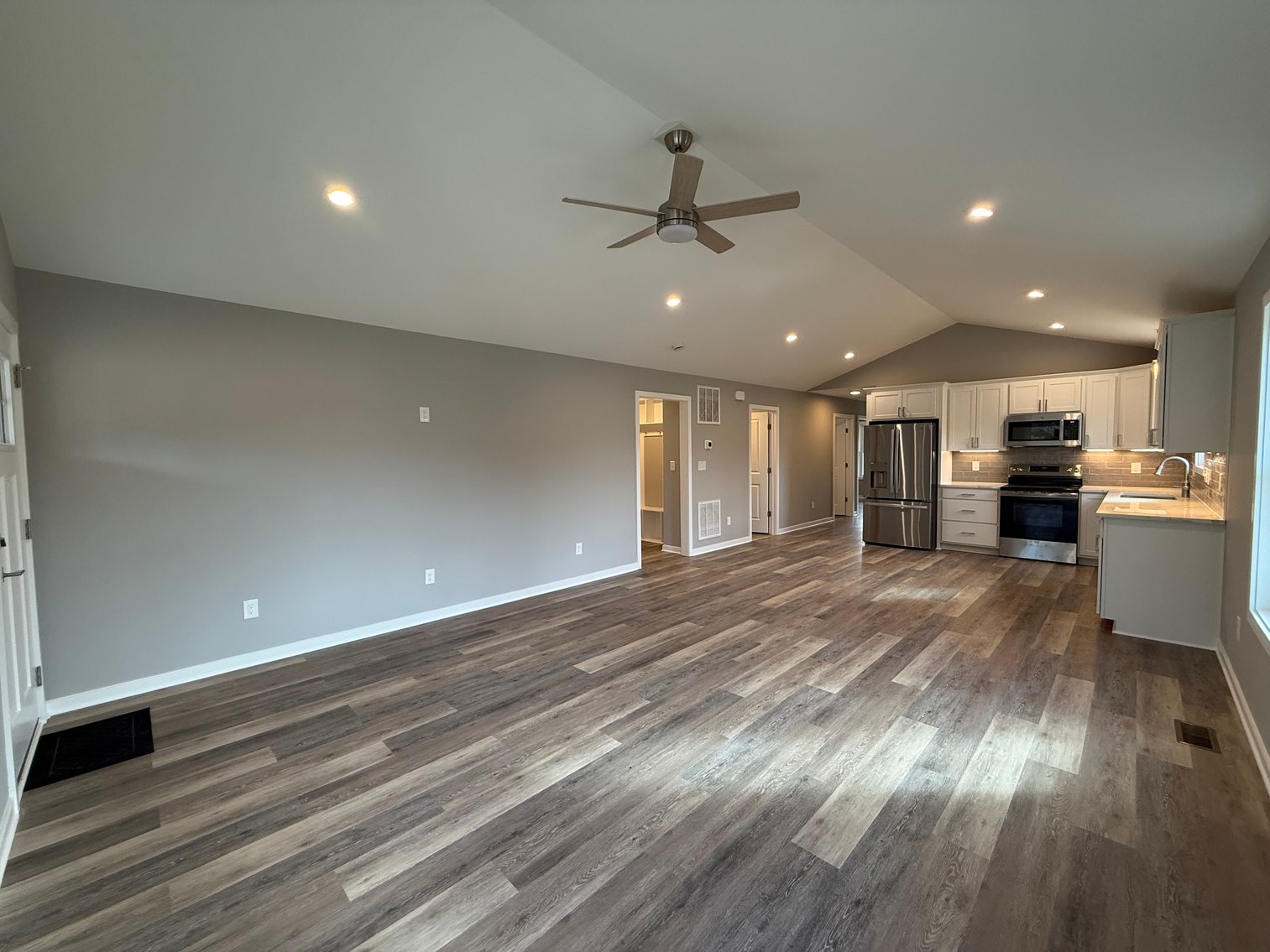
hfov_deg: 102.1
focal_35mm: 14
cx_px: 635
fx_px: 514
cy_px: 476
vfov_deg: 85.7
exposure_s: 1/120
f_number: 2.2
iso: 160
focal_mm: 2.22
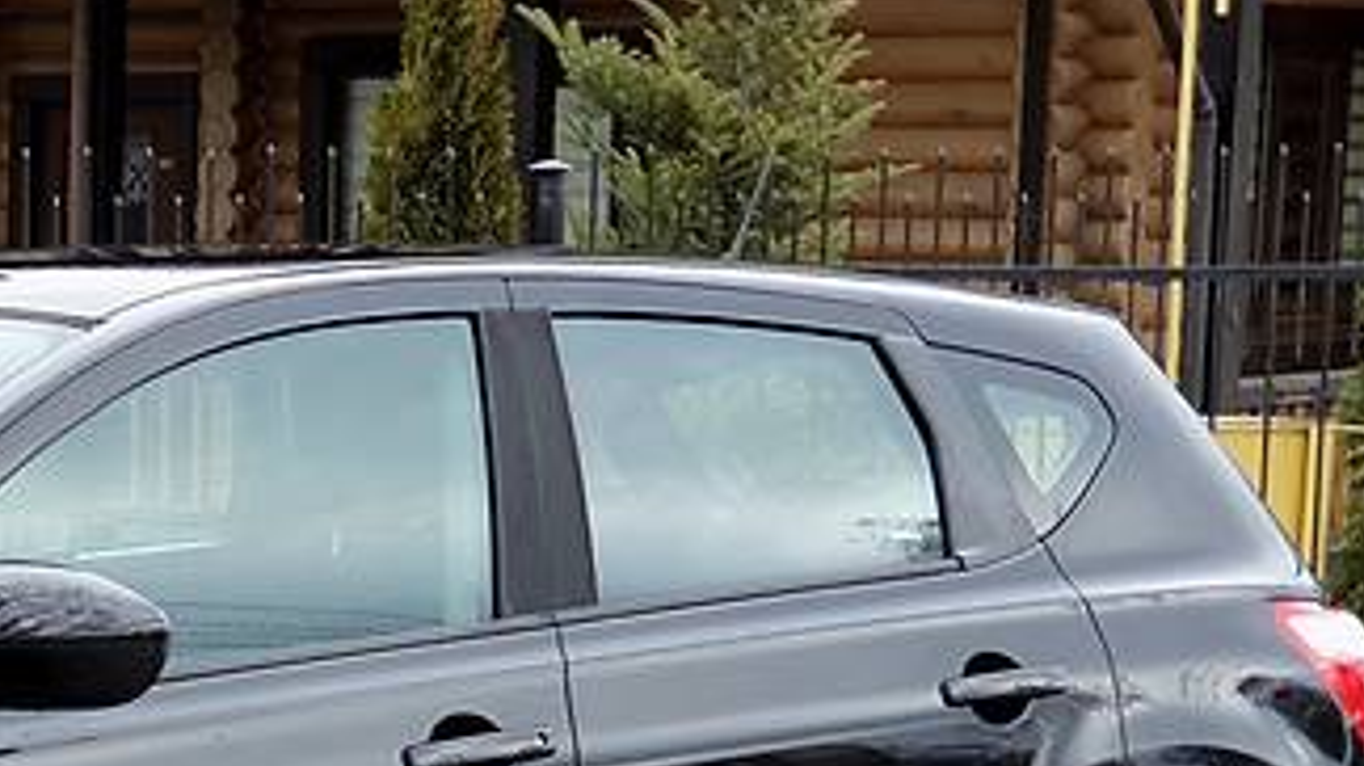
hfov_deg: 14.9
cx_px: -206
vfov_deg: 8.5
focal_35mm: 140
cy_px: 968
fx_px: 5062
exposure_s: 1/100
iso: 32
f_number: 2.4
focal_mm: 6
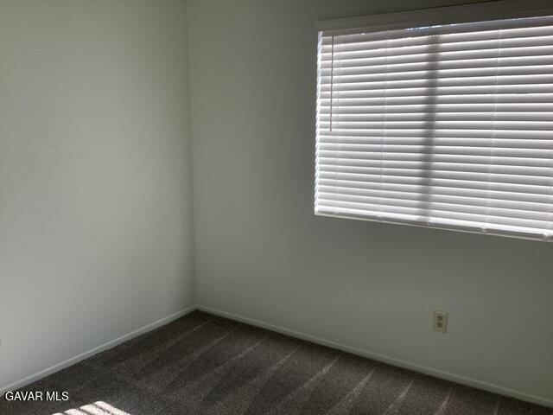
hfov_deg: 58.4
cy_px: 208
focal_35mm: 31
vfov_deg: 45.4
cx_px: 276
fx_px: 495
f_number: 2.4
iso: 25
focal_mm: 3.3
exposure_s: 1/287
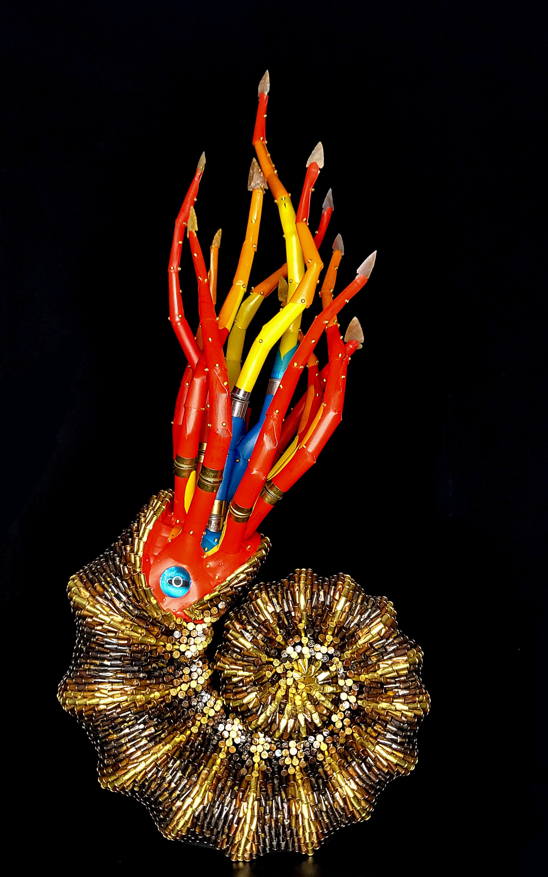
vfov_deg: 62.9
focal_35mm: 30
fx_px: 717
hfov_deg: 41.8
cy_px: 460
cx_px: 256
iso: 640
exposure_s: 1/40
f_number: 1.8
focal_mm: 4.25
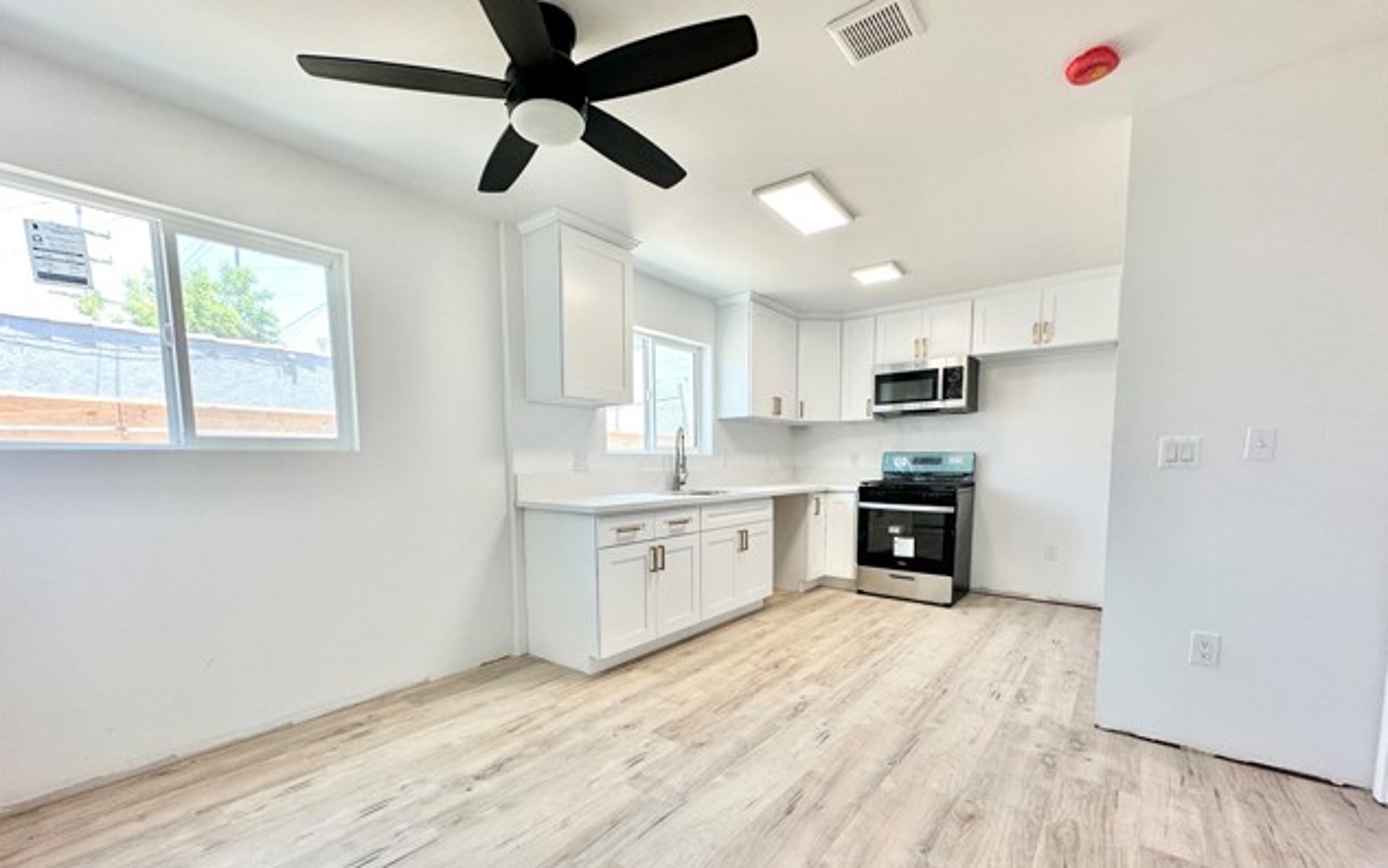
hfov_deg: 101.4
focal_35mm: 15
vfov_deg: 74.2
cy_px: 511
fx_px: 568
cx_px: 691
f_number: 2.2
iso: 100
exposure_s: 1/120
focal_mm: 2.22
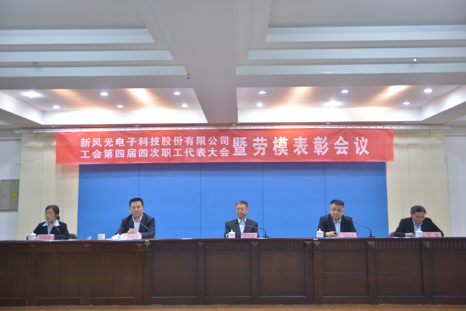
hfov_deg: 58.7
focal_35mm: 32
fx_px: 414
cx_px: 233
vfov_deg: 41.1
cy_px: 156
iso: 500
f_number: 2.8
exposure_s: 1/30
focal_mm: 32
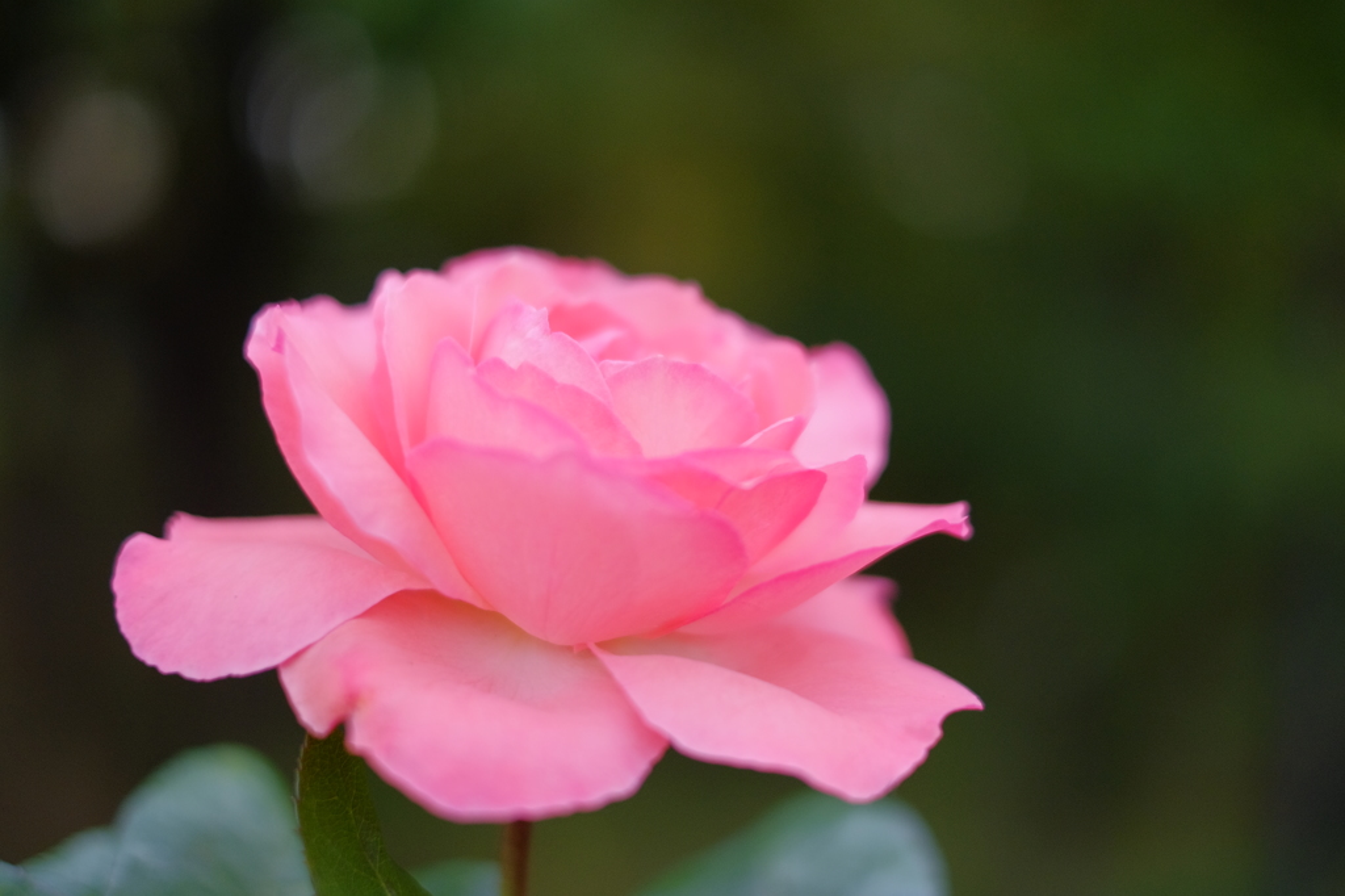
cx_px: 672
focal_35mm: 53
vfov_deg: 25.5
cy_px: 448
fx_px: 1979
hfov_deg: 37.5
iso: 400
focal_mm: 35
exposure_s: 1/1600
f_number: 1.4
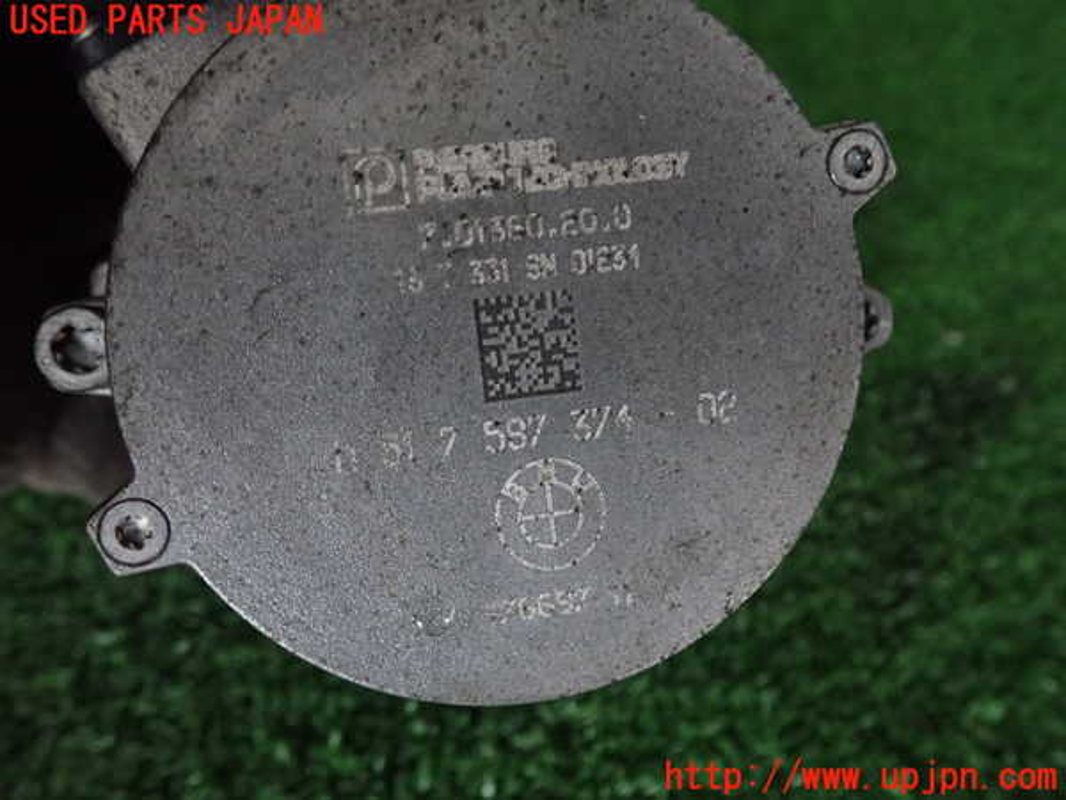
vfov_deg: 46.8
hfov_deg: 60.0
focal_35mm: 30
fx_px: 924
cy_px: 400
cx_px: 533
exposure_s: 1/30
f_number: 2.3
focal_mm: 5.4
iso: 640
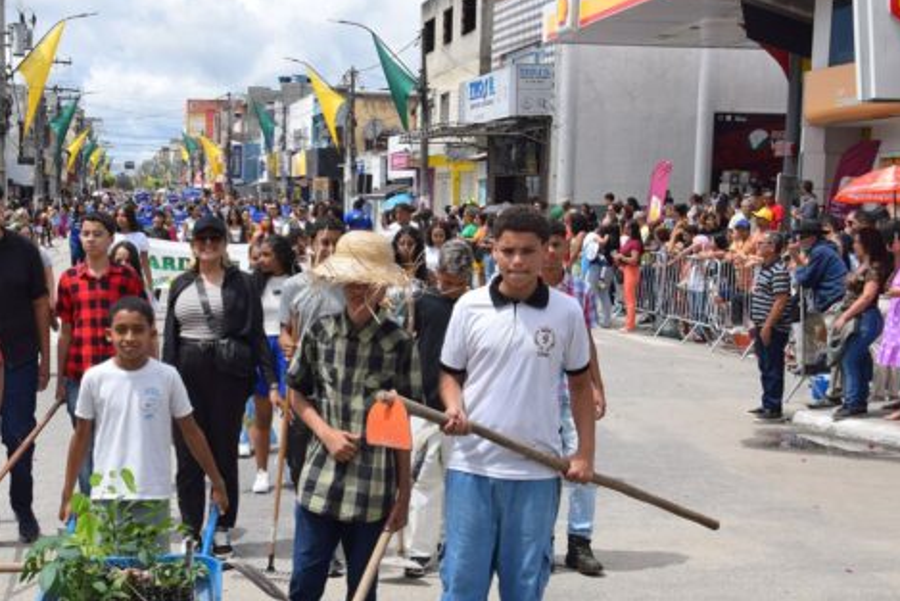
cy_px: 343
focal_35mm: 57
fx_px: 1425
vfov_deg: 23.8
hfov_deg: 34.6
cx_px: 280
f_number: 10
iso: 200
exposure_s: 1/400
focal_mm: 24
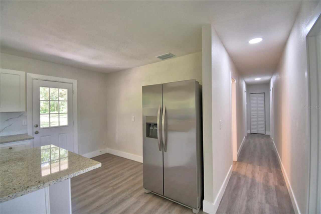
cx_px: 160
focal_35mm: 15
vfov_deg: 77.3
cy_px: 107
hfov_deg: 100.4
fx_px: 134
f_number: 4.5
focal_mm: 10
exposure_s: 1/40
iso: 400
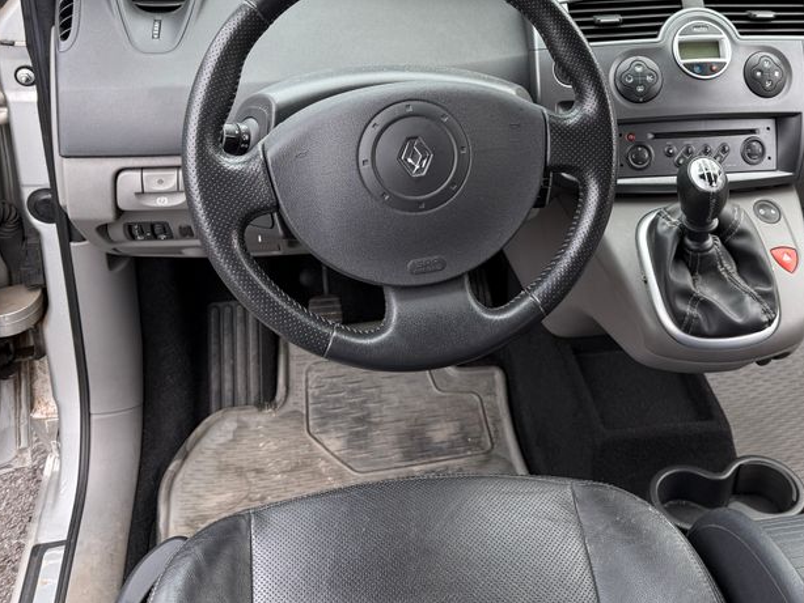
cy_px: 124
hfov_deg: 46.5
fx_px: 929
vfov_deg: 34.9
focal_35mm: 40
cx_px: 488
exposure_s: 1/121
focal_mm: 6.76
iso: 100
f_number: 1.78
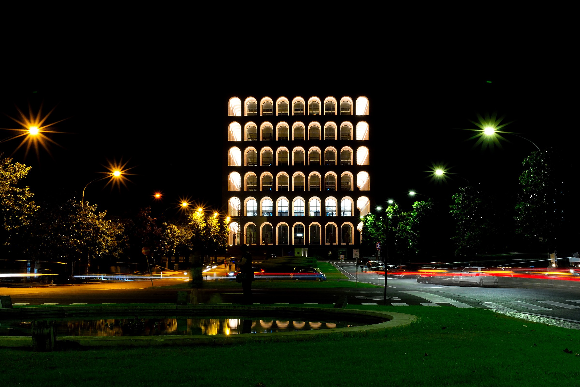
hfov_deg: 41.1
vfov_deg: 28.1
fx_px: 773
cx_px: 290
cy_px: 194
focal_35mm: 48
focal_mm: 32
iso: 400
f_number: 29
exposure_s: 5
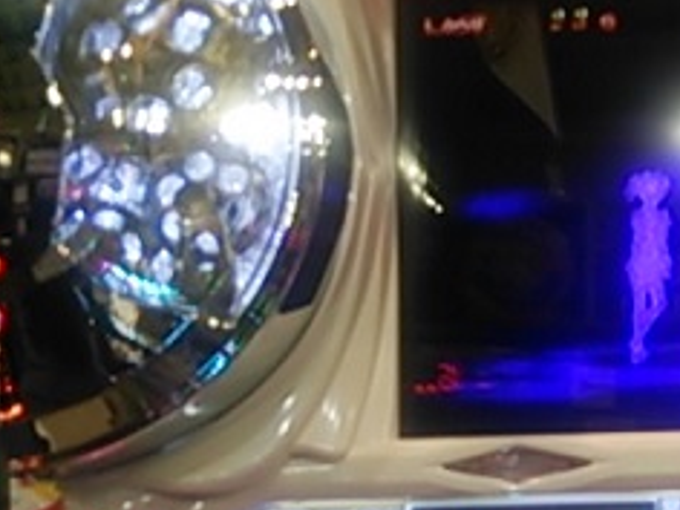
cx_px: 726
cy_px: 409
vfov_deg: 22.3
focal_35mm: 65
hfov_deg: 27.6
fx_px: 1277
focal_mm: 4.06
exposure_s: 1/56
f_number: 1.94
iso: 64
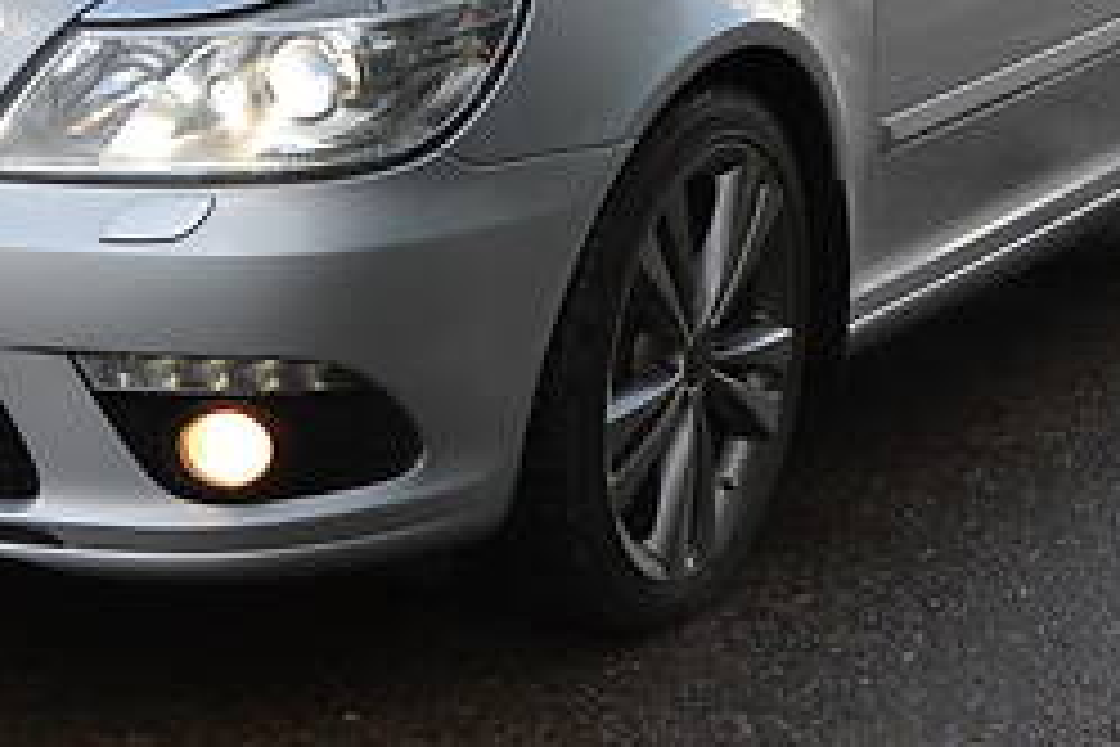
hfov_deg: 15.2
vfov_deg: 10.1
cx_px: 387
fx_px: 4200
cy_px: 47
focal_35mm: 135
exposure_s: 1/125
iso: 180
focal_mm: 28
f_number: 5.6
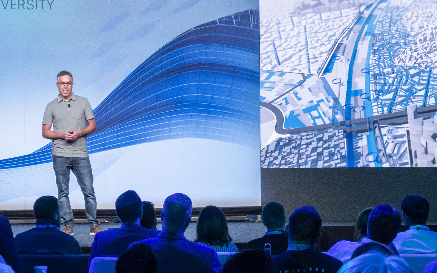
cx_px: 283
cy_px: 167
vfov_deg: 9.2
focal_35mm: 143
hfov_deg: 14.6
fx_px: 1703
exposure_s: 1/125
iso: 1000
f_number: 8
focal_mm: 38
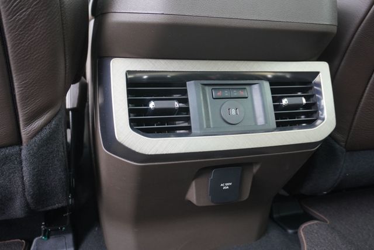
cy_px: 125
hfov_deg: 61.9
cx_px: 187
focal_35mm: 30
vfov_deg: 43.7
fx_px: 312
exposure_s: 1/160
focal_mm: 20
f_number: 4
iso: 1600
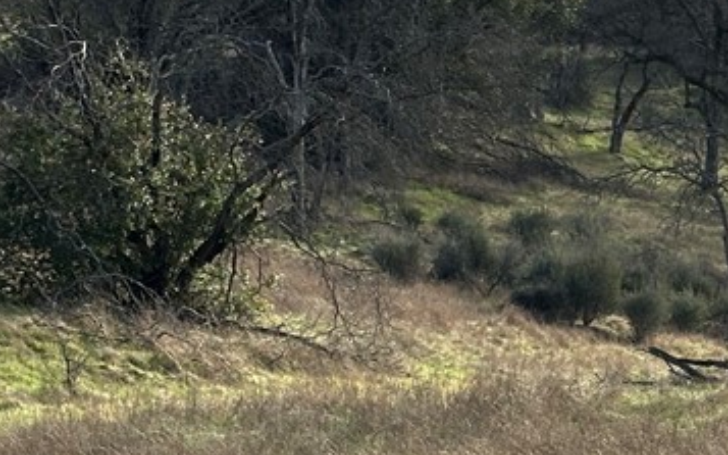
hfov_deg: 14.1
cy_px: 265
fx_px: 2896
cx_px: 771
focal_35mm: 146
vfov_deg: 9.0
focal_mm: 6.86
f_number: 1.78
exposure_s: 1/1848
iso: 64
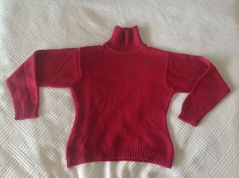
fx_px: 241
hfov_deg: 52.7
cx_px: 120
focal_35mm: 35
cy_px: 89
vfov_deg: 40.6
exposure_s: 1/15
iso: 64
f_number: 2.4
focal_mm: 4.28
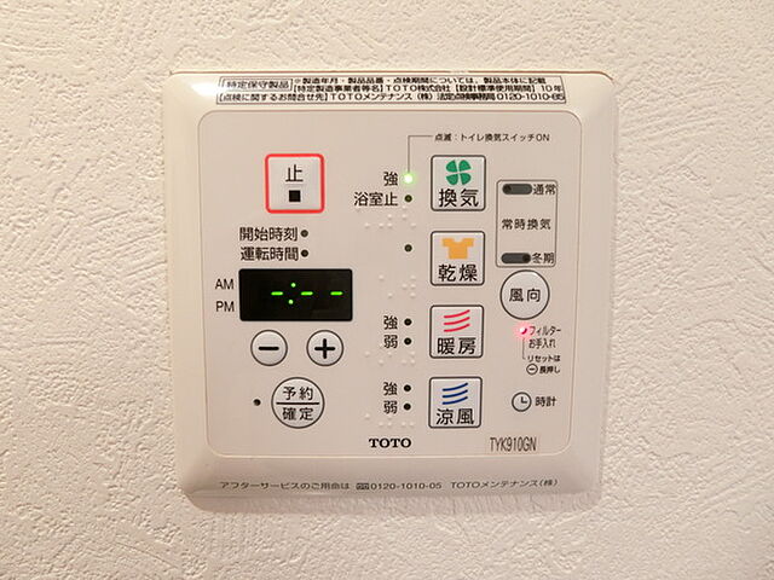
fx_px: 425
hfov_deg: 84.7
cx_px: 387
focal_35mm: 19
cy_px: 290
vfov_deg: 68.7
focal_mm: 4.06
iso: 400
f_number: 2.7
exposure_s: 1/50
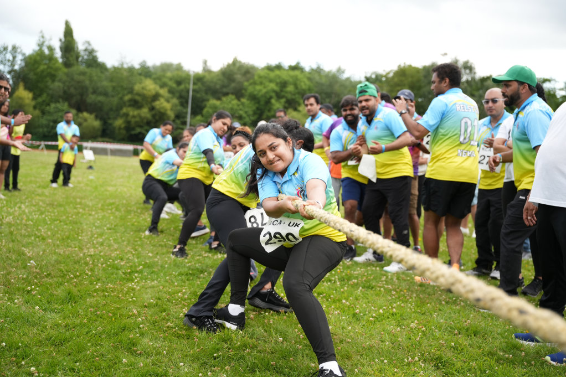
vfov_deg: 33.1
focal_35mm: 40
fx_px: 635
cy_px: 188
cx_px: 283
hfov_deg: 48.0
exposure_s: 1/800
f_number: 2.8
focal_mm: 40.4
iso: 250
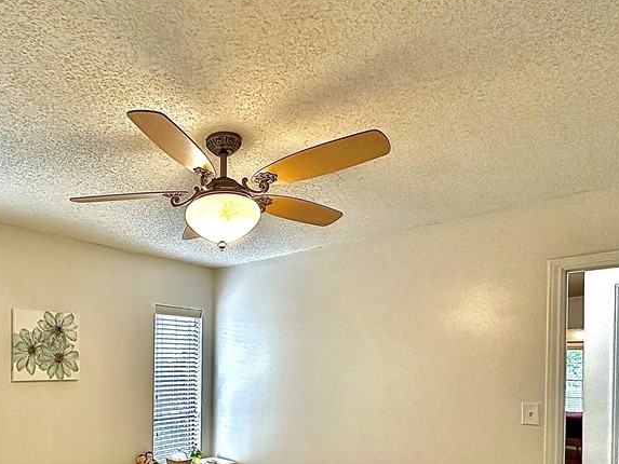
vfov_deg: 51.8
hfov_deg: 66.6
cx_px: 184
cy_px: 365
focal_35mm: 25
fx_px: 447
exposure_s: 1/120
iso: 320
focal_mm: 2.22
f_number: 2.2
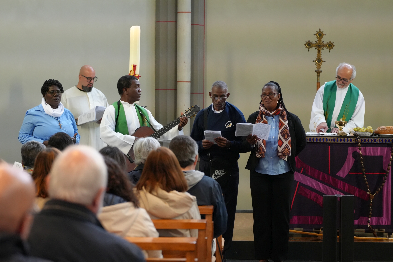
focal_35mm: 105
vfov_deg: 13.0
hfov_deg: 19.5
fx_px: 1146
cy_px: 131
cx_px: 196
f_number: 2.8
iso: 3200
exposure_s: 1/125
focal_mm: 70
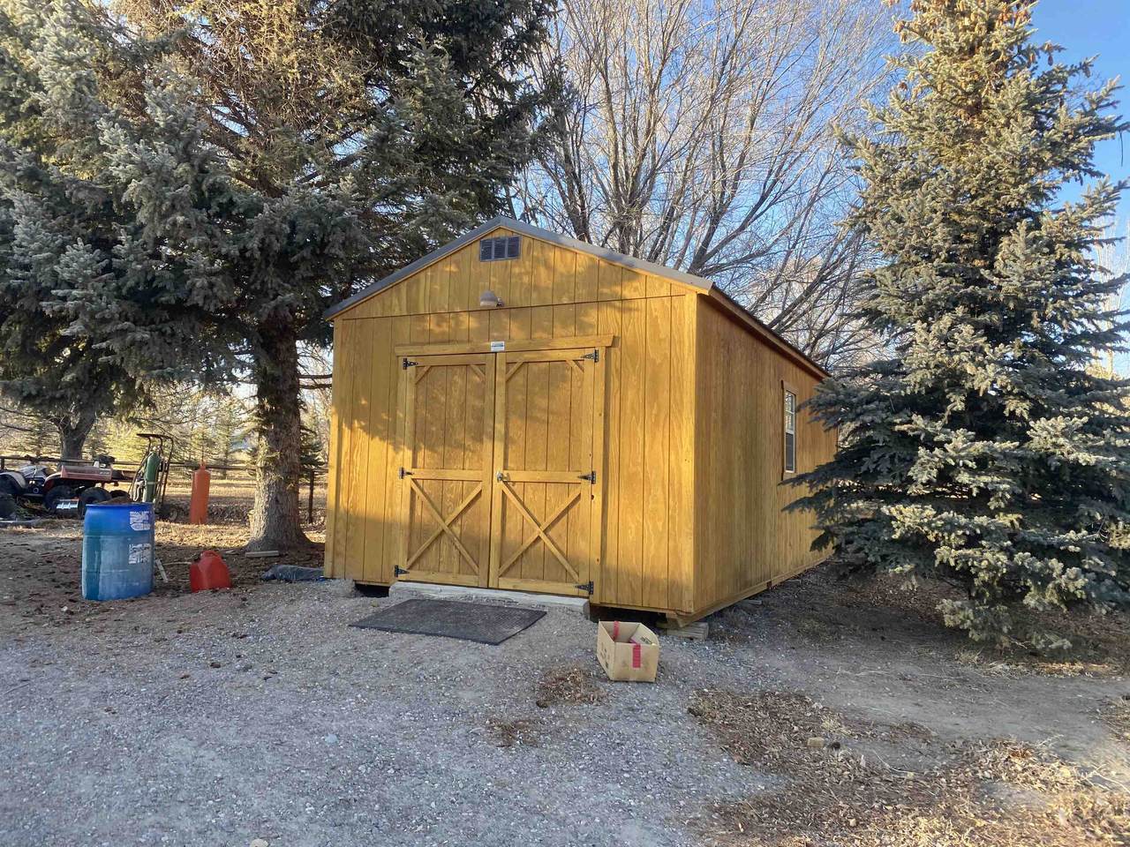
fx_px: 849
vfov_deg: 53.1
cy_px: 424
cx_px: 565
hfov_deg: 67.3
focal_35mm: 26
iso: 32
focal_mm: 4.25
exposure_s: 1/322
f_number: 1.8
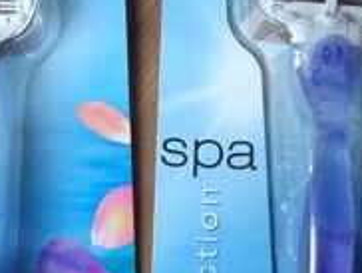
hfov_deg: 19.6
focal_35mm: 100
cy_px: 189
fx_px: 1047
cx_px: 169
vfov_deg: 14.8
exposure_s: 1/40
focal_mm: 6.2
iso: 200
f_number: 2.7
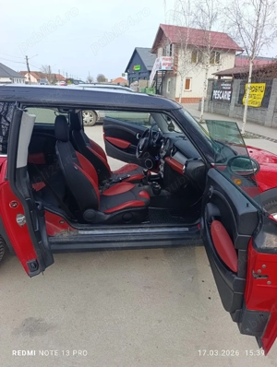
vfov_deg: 73.8
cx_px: 138
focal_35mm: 23
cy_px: 184
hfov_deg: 59.0
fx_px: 245
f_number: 1.6
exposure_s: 1/164
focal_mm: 6.14
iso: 50
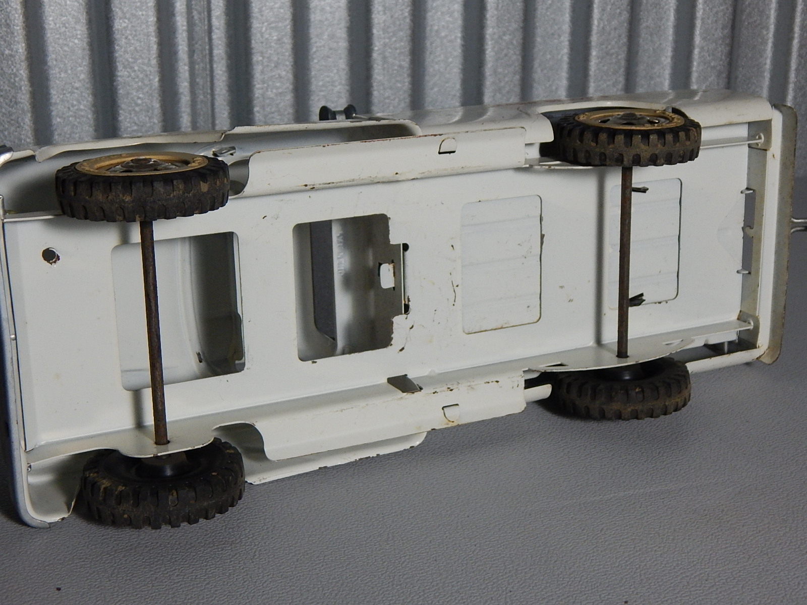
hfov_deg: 35.5
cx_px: 404
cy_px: 302
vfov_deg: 27.0
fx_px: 1259
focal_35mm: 54
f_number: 3.8
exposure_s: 1/125
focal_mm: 9.7
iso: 400
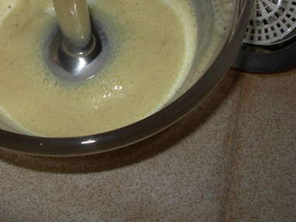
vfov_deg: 24.2
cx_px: 71
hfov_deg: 31.6
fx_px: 513
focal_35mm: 60
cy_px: 55
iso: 79
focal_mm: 6.3
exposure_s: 1/22.6
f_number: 4.9
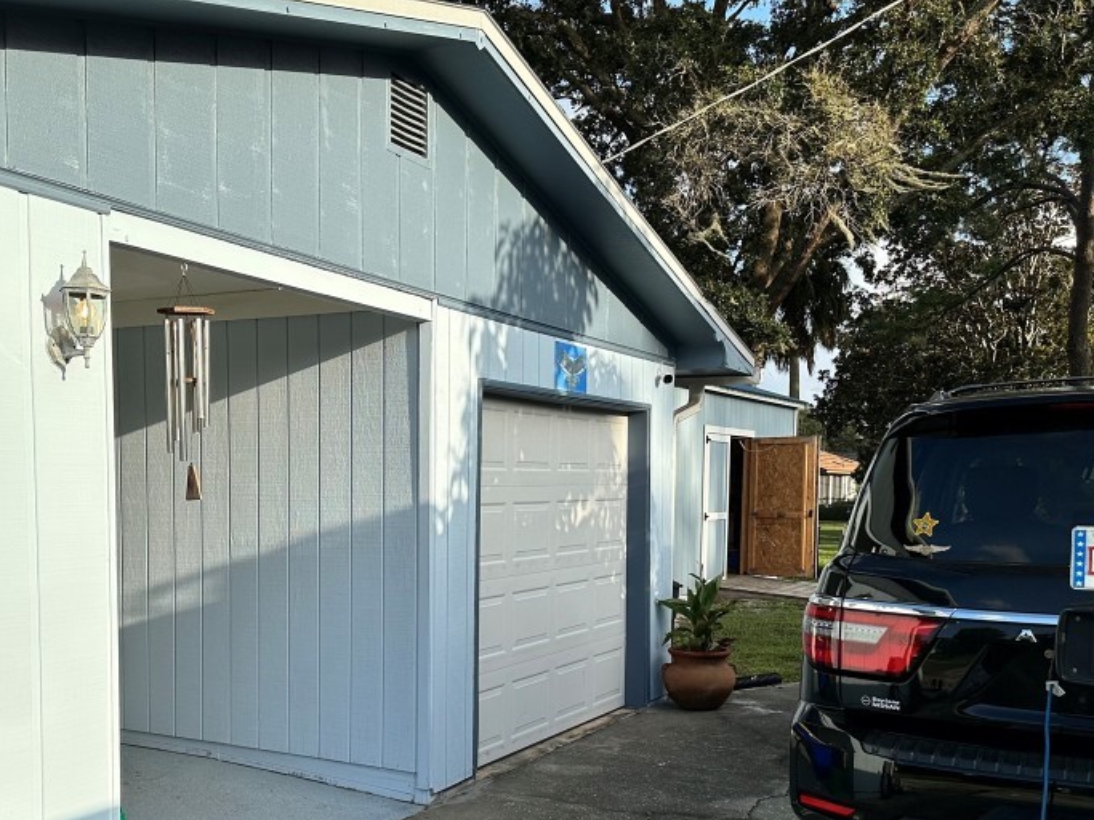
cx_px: 437
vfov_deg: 38.9
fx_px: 1138
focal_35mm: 36
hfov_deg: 51.0
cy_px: 586
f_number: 1.78
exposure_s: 1/3717
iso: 80
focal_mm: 6.86
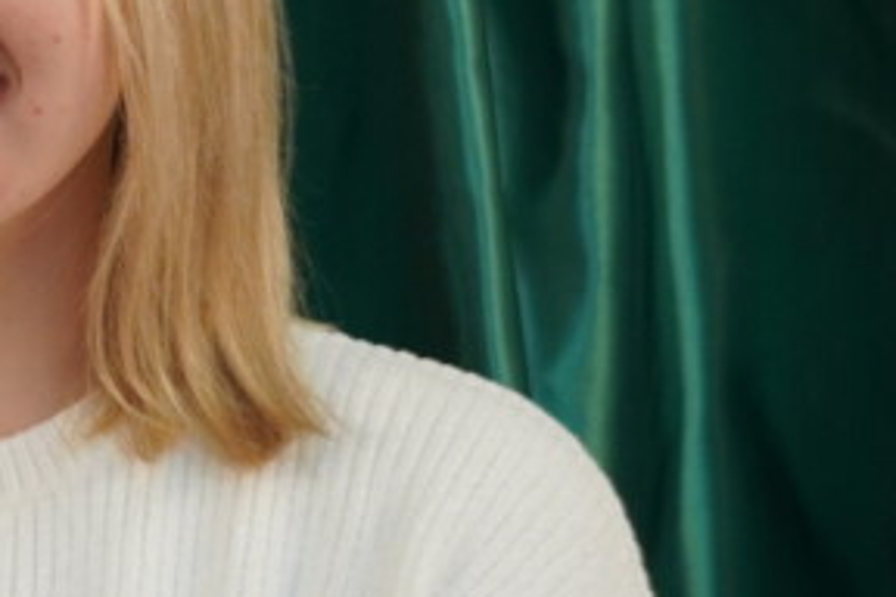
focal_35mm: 141
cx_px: -635
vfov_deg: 9.7
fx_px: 3503
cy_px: 260
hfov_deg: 13.3
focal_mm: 27
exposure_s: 1/160
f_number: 4.5
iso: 640
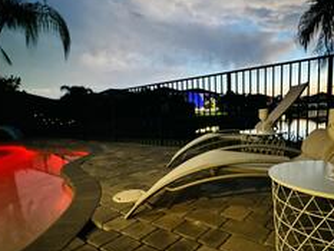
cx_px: 175
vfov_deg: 56.5
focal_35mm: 24
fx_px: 232
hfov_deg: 71.5
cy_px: 149
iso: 1600
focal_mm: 2.22
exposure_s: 1/8
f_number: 2.2
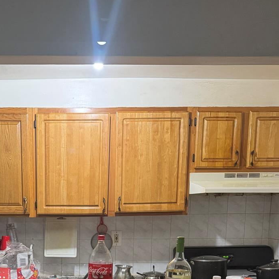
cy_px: 275
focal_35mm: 47
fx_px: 429
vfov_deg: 33.2
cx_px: 60
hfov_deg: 35.0
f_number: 1.78
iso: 640
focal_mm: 6.76
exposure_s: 1/60
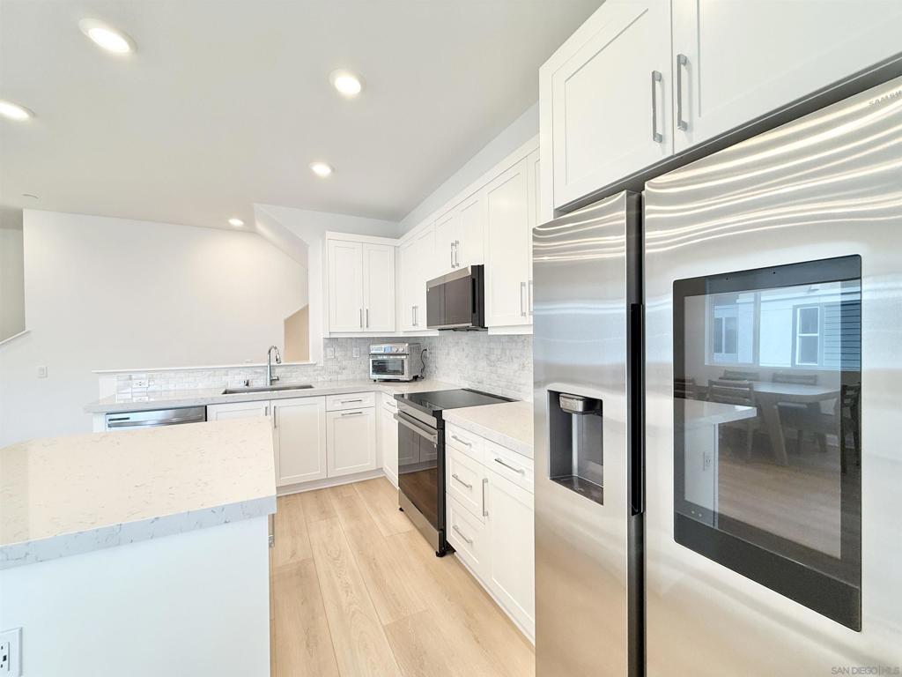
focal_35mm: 14
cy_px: 338
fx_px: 365
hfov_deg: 102.1
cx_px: 451
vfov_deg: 85.7
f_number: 2.2
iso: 125
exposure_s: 1/120
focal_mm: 2.22
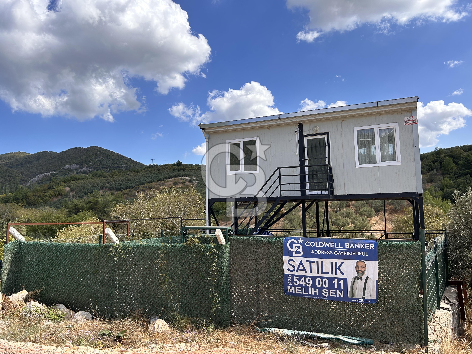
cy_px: 177
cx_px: 236
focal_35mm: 26
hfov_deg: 67.3
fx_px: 355
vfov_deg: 53.1
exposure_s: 1/3165
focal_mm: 5.7
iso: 50
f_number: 1.5
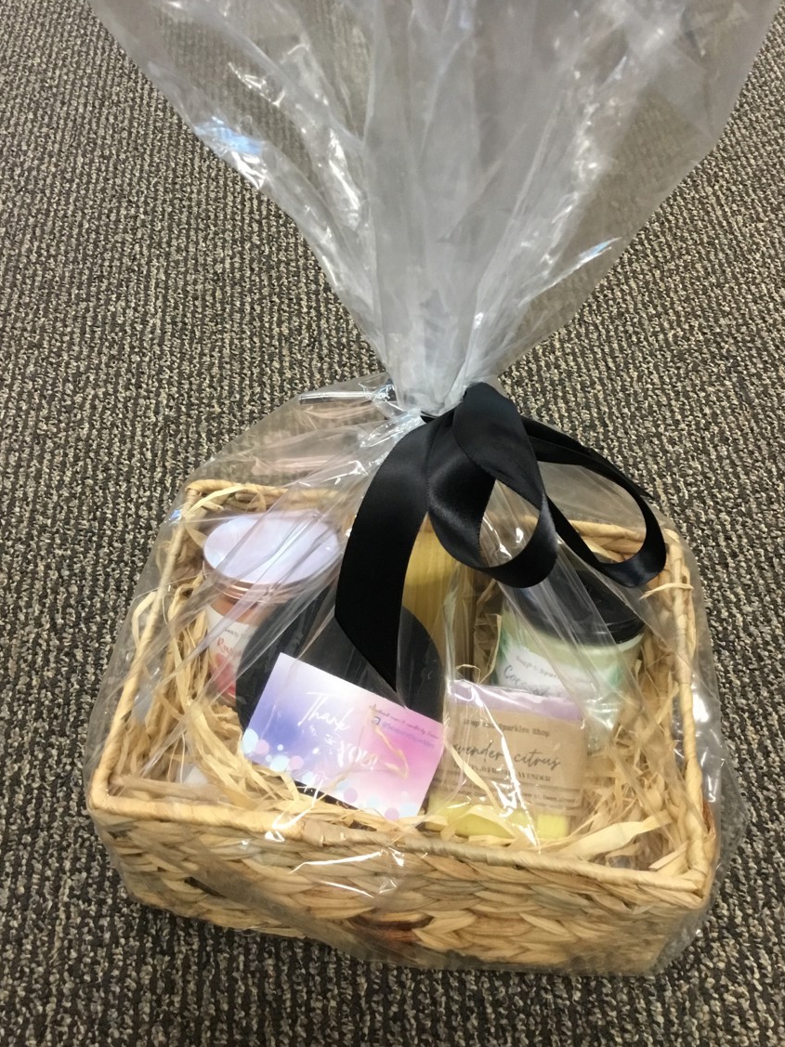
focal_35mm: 33
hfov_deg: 42.9
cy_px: 503
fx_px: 998
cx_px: 402
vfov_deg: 55.3
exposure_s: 1/30
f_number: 2.4
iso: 125
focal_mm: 3.3
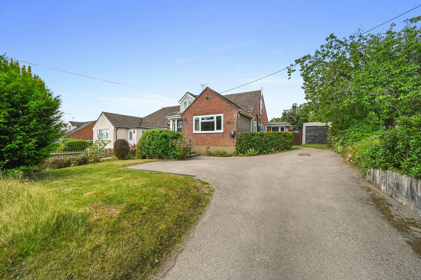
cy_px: 140
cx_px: 210
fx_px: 164
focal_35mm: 14
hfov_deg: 104.3
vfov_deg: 81.1
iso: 500
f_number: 11
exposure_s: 1/400
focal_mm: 14
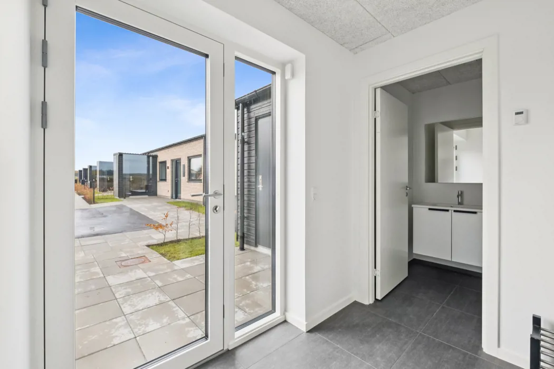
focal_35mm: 15
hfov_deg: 100.4
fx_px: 231
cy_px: 184
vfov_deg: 77.3
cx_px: 277
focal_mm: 10
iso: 800
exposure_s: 1/15
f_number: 8
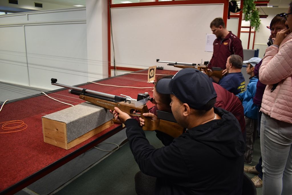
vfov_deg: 47.9
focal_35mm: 27
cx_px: 146
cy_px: 98
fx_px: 219
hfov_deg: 67.4
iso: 400
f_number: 3.5
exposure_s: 1/30
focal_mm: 18
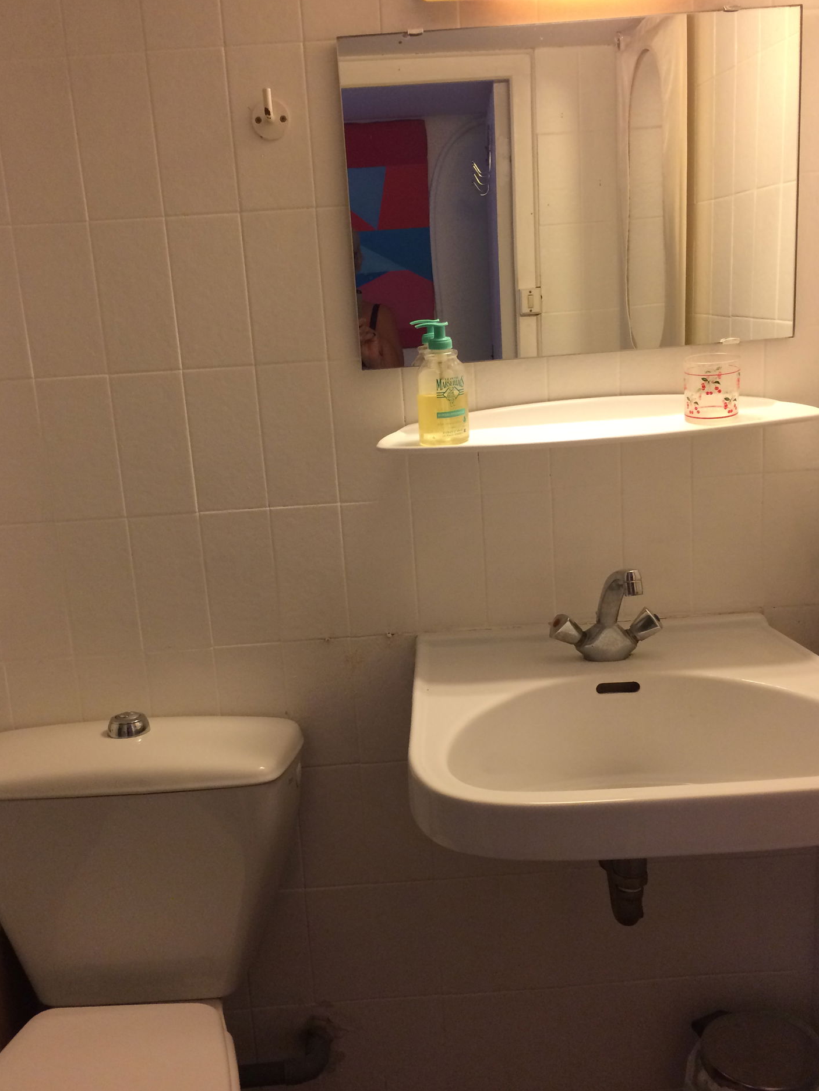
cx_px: 390
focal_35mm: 33
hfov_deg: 42.9
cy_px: 556
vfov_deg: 55.3
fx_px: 1041
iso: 80
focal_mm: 4.15
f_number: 2.2
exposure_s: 1/33
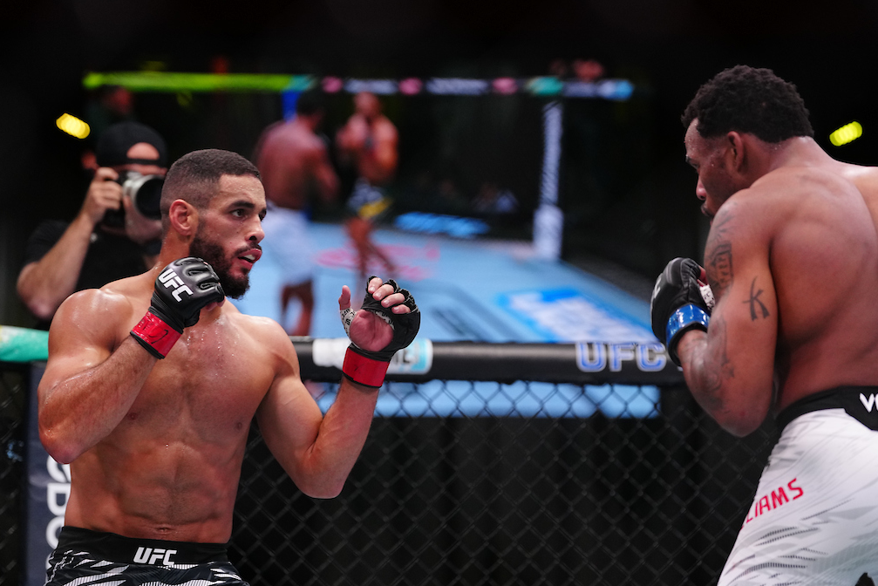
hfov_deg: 15.0
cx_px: 437
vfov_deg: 10.0
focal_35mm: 137
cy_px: 341
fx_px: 3342
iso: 2500
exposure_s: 1/800
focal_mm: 115
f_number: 2.8
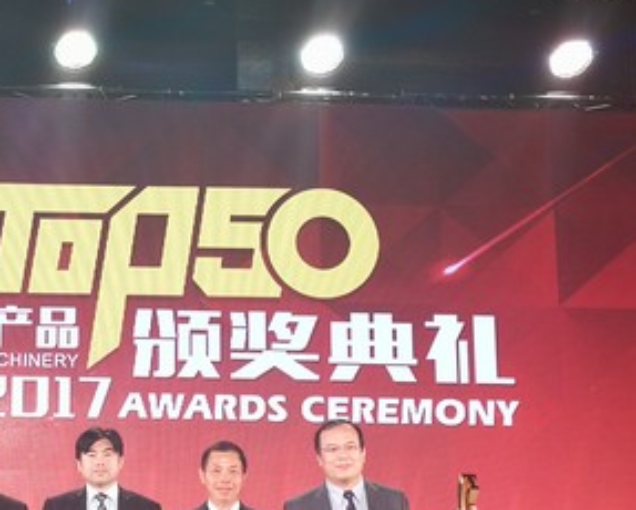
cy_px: 319
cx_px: 98
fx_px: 1337
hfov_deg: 26.1
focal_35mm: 71
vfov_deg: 21.5
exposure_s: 1/50
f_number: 2.2
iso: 160
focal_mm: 3.95
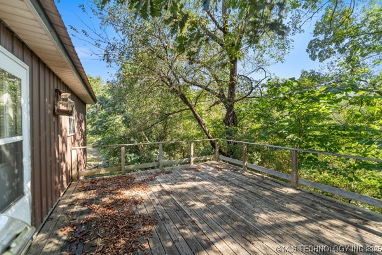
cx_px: 191
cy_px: 128
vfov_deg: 78.8
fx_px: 155
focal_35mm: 15
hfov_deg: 101.9
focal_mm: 14.6
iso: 400
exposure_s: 1/640
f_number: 2.8
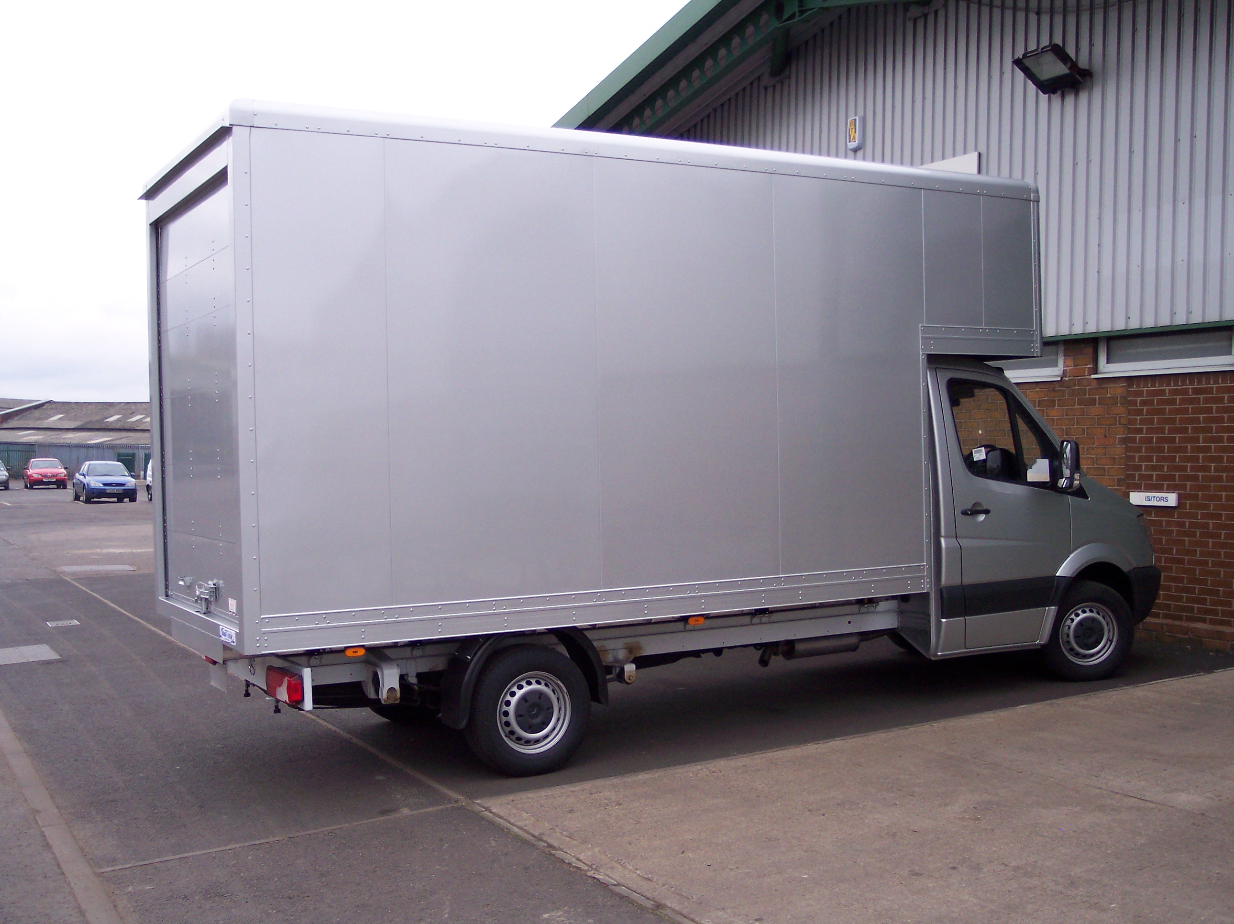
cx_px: 617
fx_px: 1354
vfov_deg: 37.7
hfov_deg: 49.0
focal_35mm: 38
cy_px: 462
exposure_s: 1/350
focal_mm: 8
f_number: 2.8
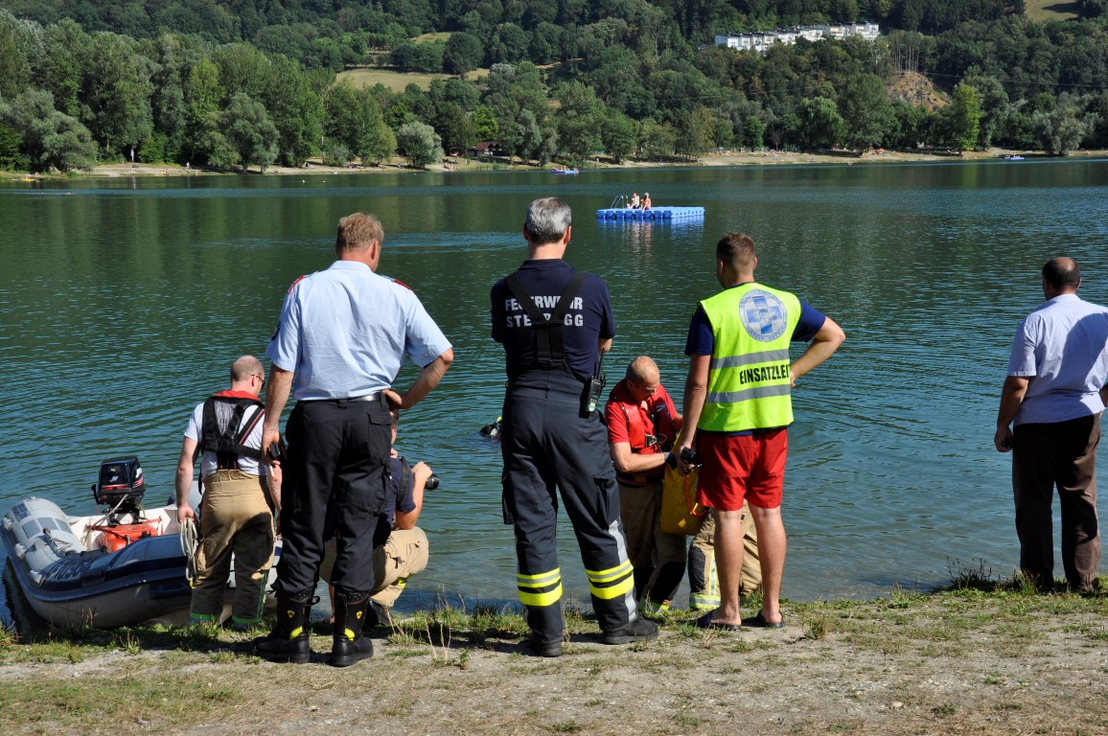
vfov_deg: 28.0
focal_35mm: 48
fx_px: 1476
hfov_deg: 41.2
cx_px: 554
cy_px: 368
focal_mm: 32
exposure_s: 1/320
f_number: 9
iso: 200
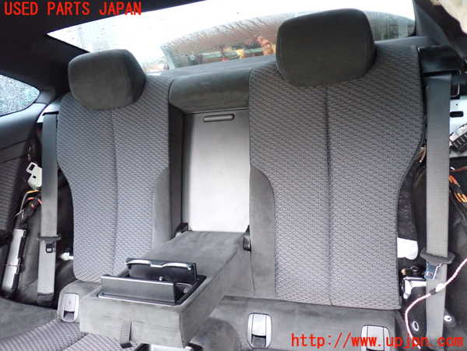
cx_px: 234
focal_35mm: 30
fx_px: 405
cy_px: 176
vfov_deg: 46.8
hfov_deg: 60.0
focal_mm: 5.4
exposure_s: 1/15
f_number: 2.3
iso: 800
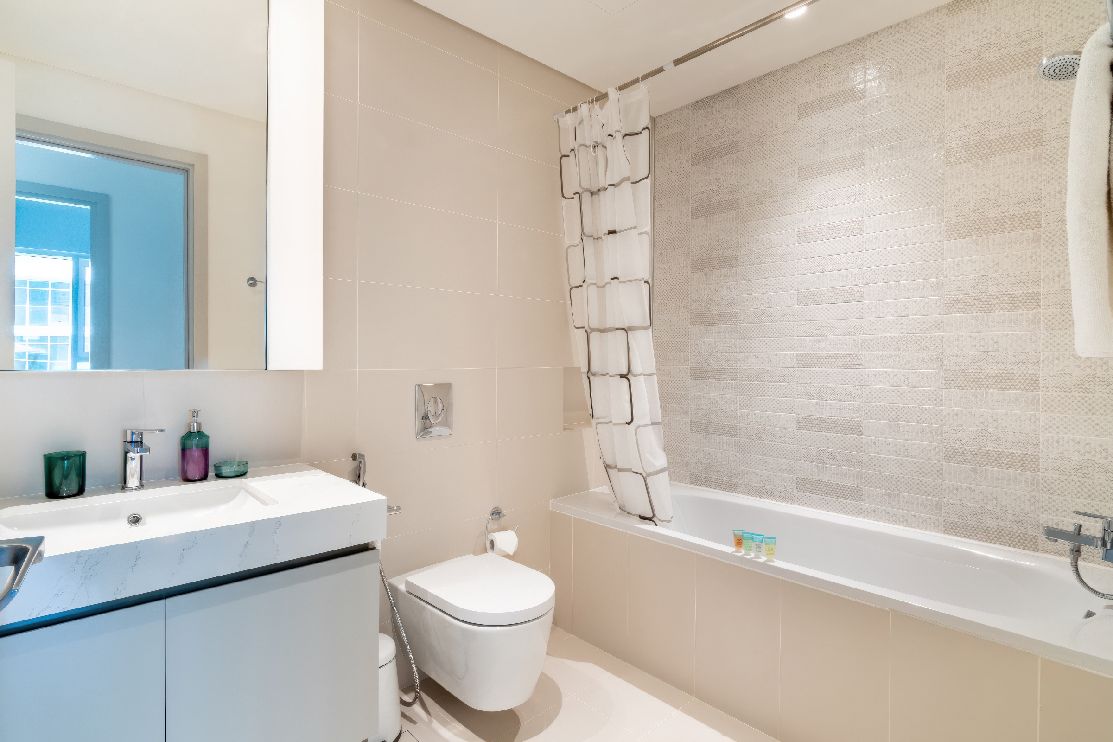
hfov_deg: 93.3
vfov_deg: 70.4
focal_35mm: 17
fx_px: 525
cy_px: 371
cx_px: 556
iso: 250
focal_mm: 11.5
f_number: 22
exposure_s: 1/4
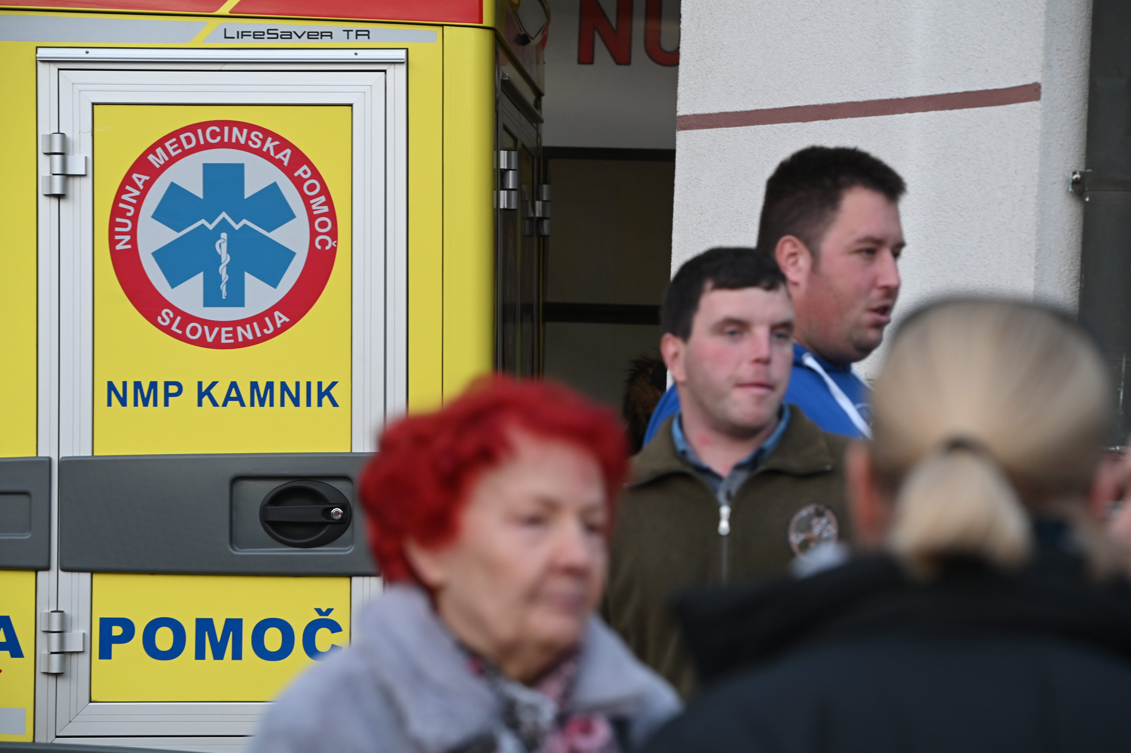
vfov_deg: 9.1
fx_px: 4709
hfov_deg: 13.7
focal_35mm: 150
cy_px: 376
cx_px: 566
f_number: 6.3
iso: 1600
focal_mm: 150
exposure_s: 1/160
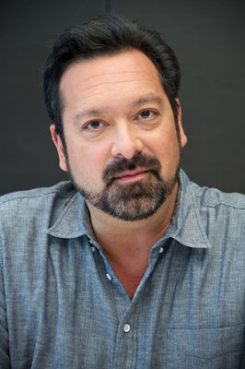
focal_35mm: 150
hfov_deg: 9.1
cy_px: 184
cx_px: 122
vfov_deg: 13.7
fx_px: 1534
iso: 800
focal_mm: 150
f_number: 5.6
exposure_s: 1/60
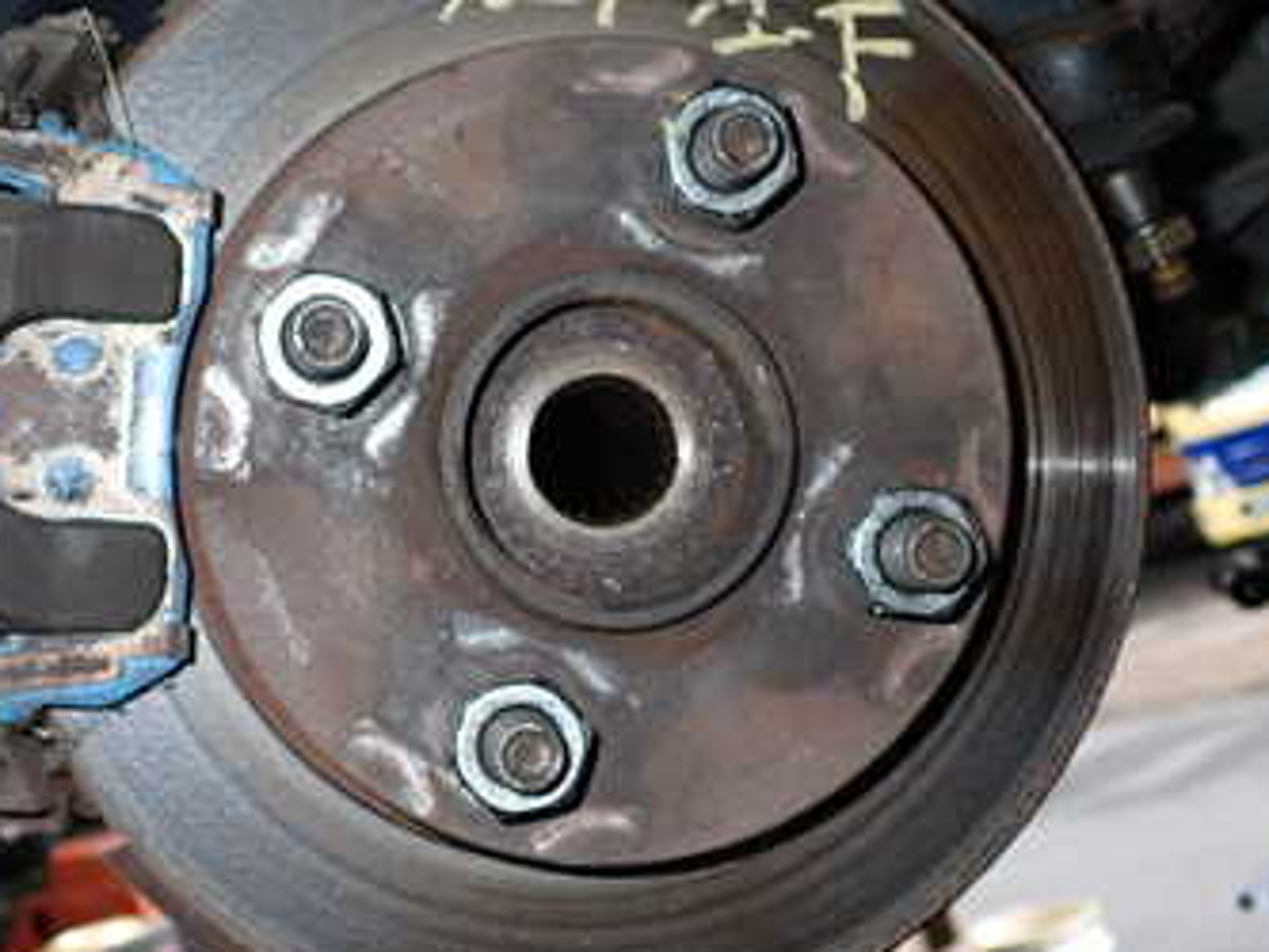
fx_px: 1980
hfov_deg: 35.4
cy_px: 491
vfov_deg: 27.0
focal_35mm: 54
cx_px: 514
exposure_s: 1/30
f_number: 6.3
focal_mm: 5.4
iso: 320
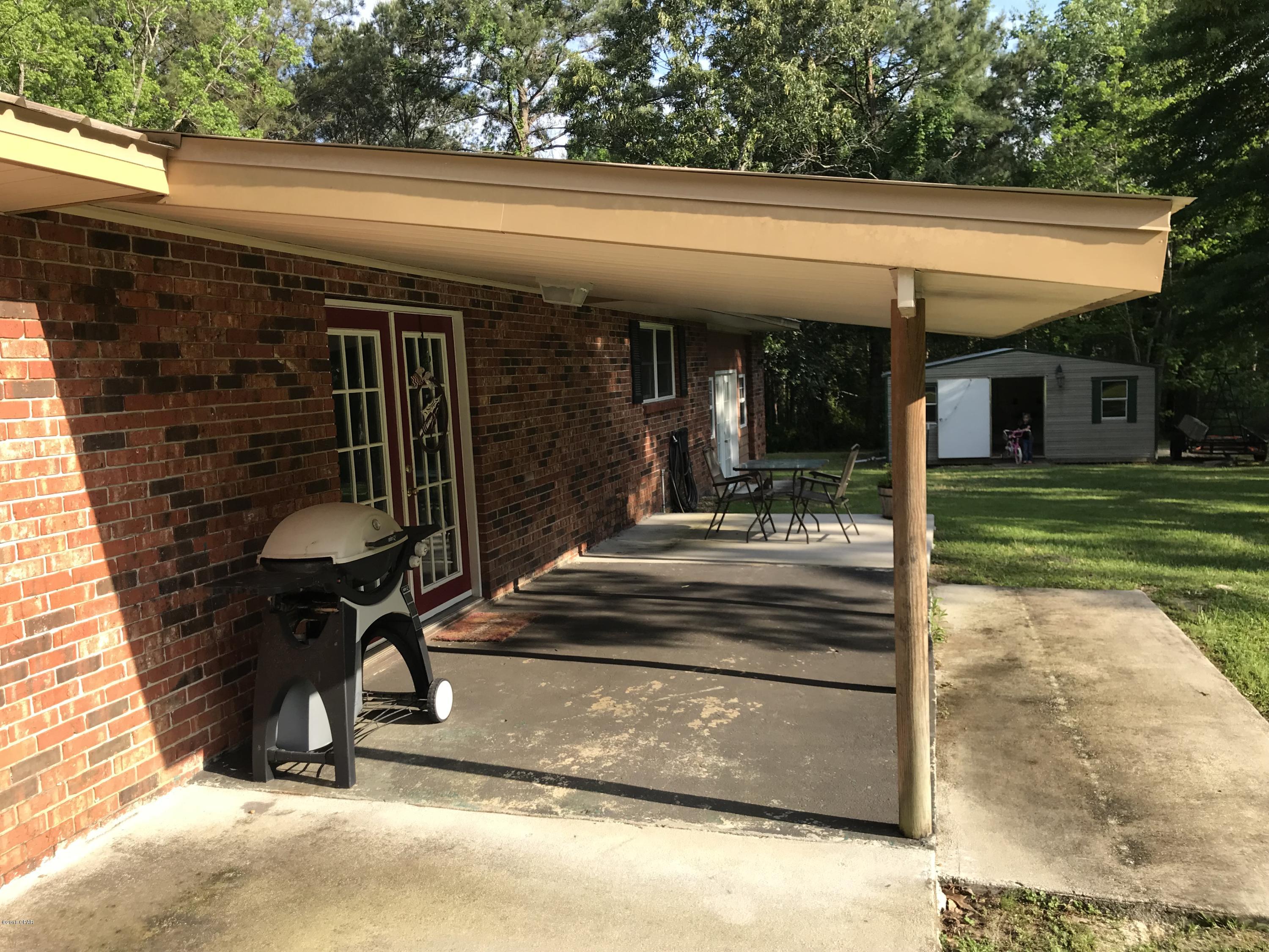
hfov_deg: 63.4
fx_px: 1026
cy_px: 476
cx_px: 634
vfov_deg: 49.7
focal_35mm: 28
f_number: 1.8
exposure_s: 1/684
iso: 20
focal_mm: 3.99
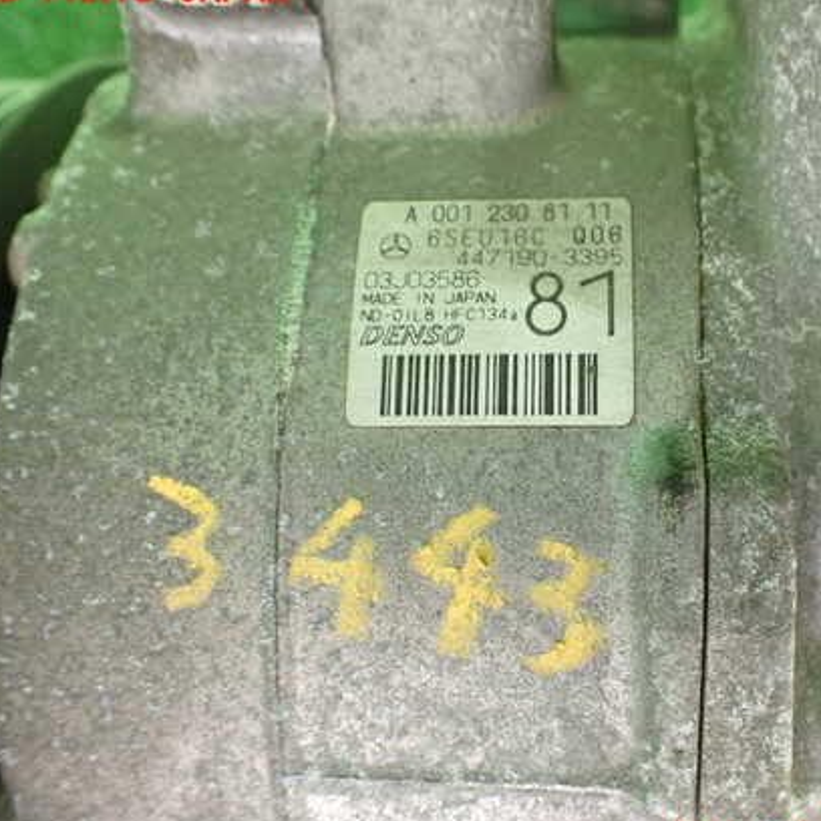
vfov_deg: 42.8
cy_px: 417
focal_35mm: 39
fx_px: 1046
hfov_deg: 42.4
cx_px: 525
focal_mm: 5.4
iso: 500
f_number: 2.3
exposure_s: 1/125
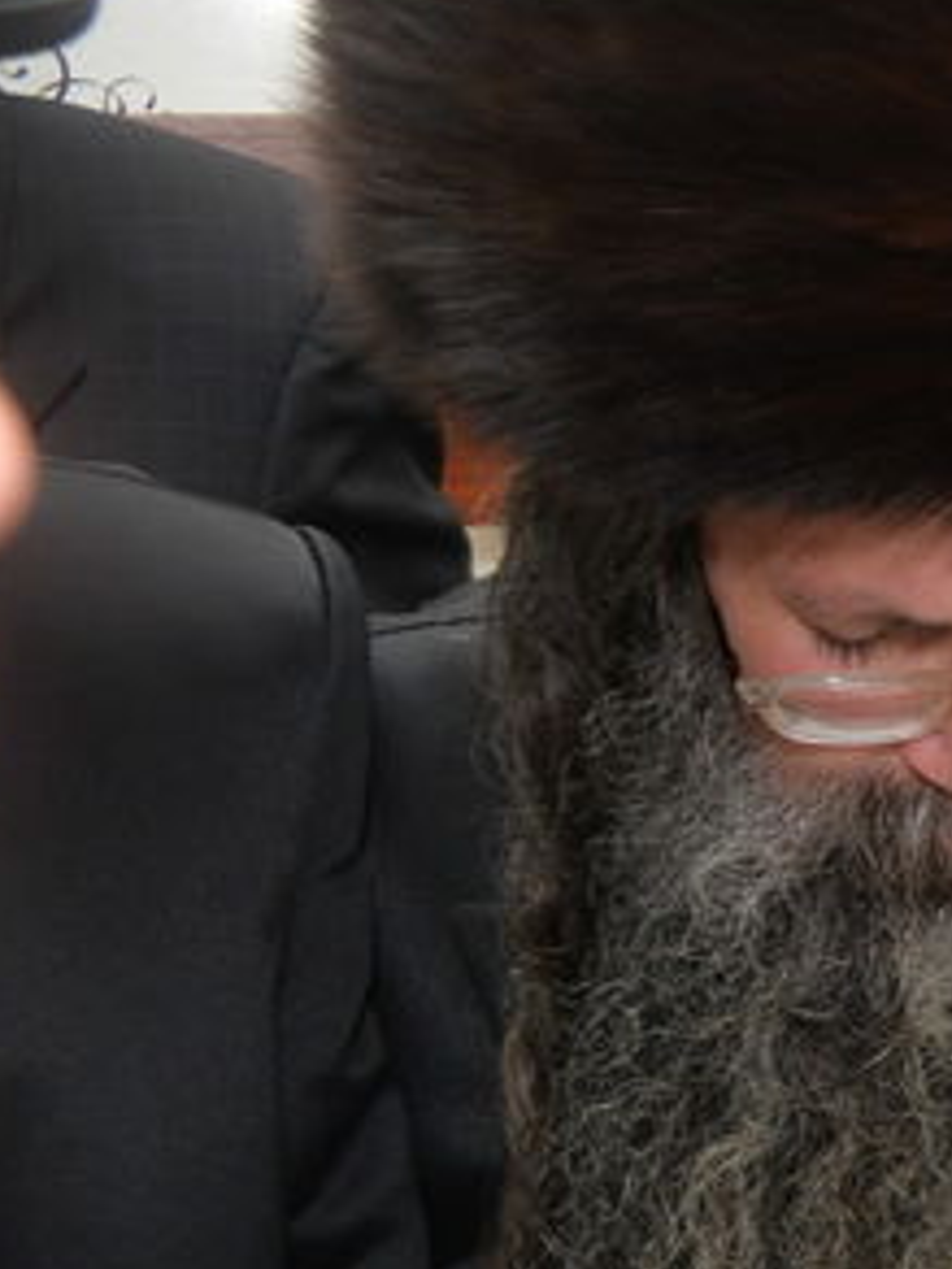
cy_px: 713
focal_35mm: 129
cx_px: 2782
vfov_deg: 15.3
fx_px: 4730
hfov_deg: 9.3
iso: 200
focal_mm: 28
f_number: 5
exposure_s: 1/60
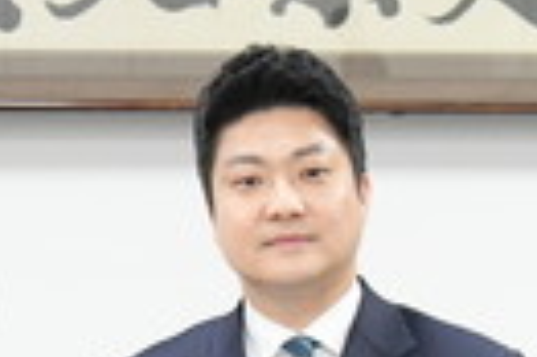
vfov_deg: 9.6
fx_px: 2116
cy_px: 369
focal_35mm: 142
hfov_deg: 14.4
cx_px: 94
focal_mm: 31
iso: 5000
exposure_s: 1/250
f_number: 4
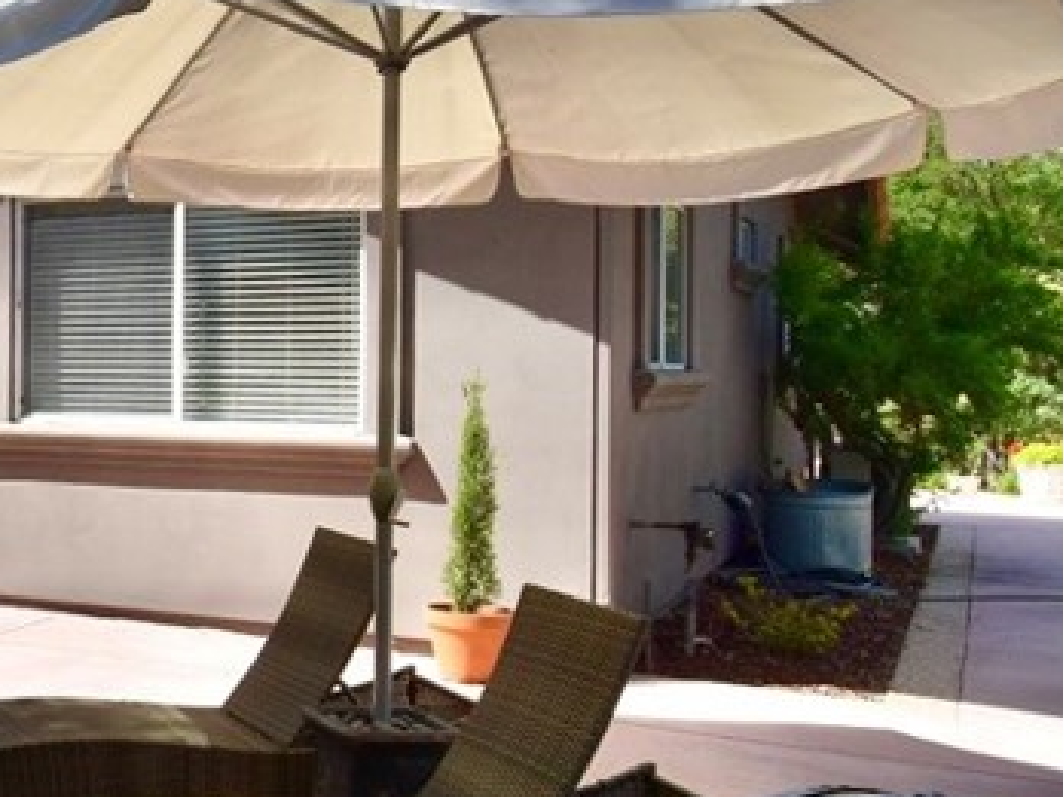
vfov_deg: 28.4
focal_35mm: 51
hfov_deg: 30.3
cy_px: 505
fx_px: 1566
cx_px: -293
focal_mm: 12
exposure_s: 1/400
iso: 400
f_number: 11
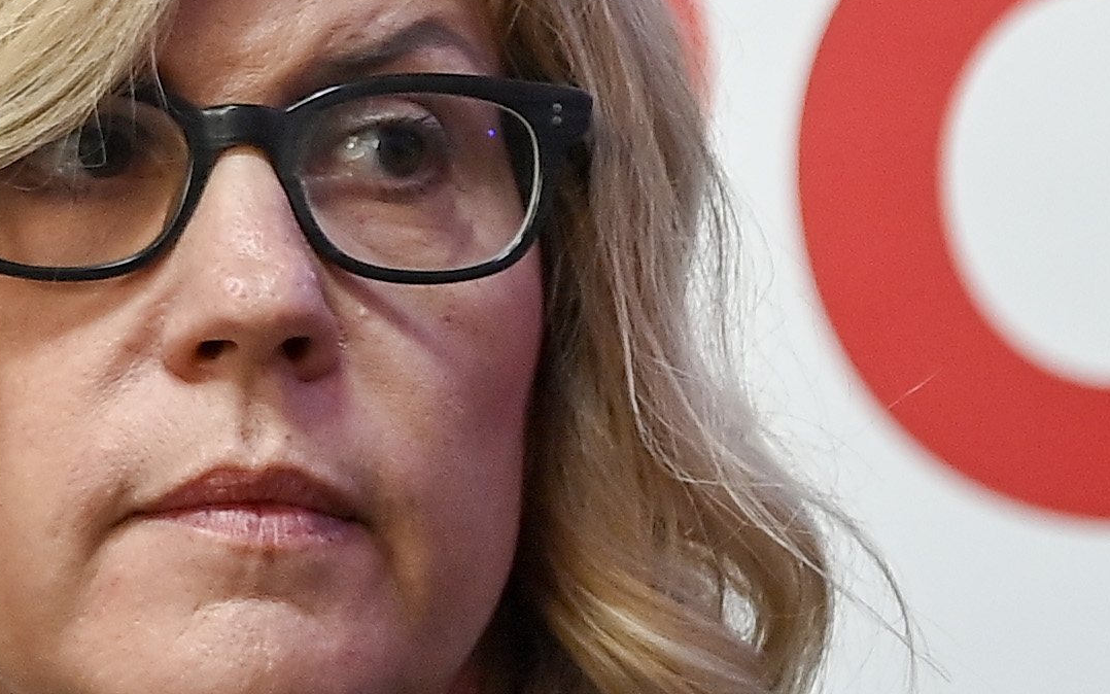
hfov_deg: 2.6
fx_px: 24687
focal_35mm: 816
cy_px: -377
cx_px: -1243
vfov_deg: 1.6
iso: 1000
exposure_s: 1/125
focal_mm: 155
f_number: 2.8
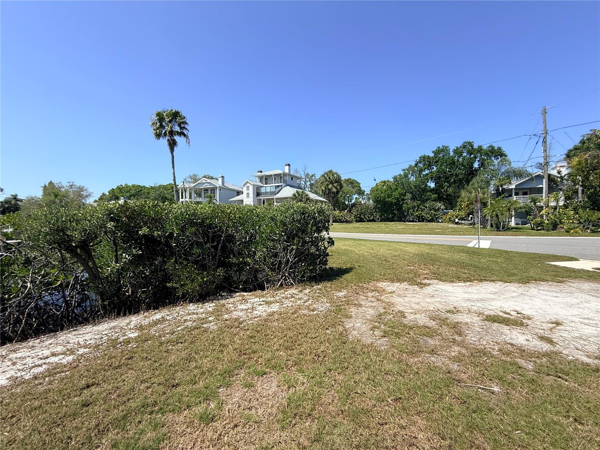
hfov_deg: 102.1
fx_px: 243
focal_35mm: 14
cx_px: 300
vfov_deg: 85.7
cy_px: 225
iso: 50
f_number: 2.2
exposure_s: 1/1745
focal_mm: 2.22
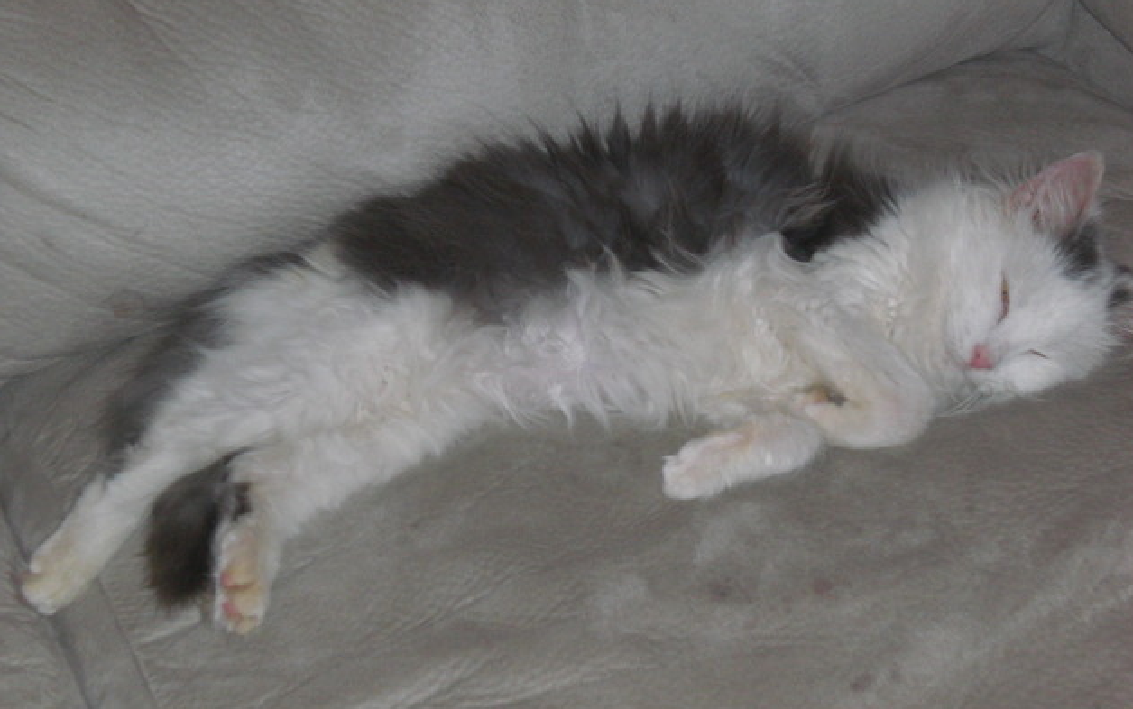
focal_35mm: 81
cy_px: 368
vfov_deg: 16.1
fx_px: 2502
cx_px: 576
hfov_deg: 25.5
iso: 200
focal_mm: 12.47
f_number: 4.5
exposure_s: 1/60
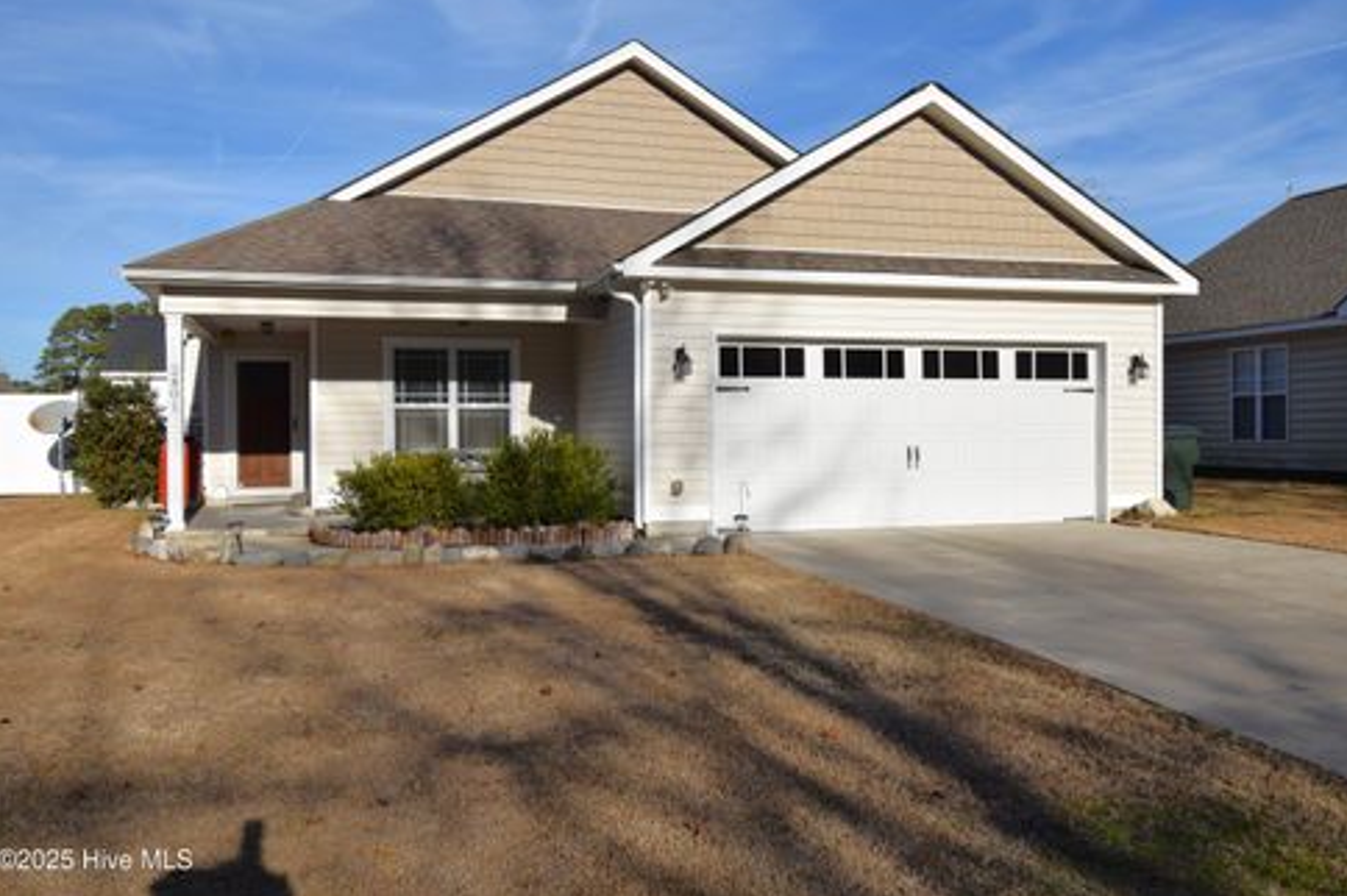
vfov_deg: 42.3
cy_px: 438
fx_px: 1159
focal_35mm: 31
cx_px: 690
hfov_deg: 60.3
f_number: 10
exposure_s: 1/400
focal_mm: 20
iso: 200
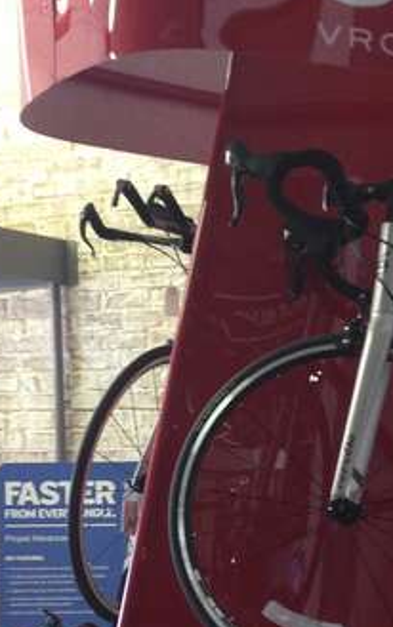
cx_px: 361
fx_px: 1455
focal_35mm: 85
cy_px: 562
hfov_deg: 15.2
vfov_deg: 23.7
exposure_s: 1/20
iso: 100
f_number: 2.4
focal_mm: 4.13
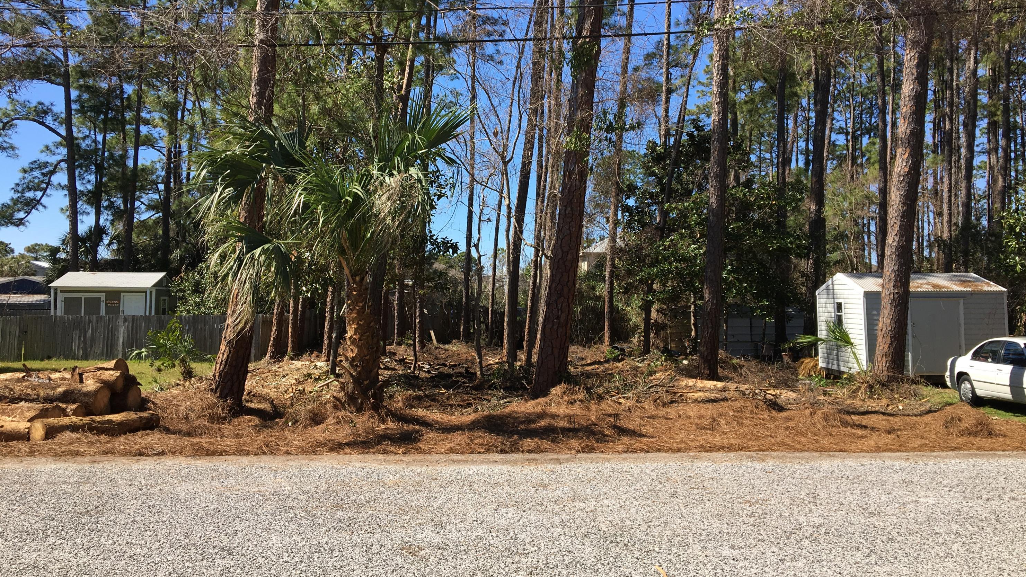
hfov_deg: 61.0
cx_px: 519
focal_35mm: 32
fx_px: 871
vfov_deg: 36.5
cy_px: 233
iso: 25
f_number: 2.2
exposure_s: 1/986
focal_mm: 4.15
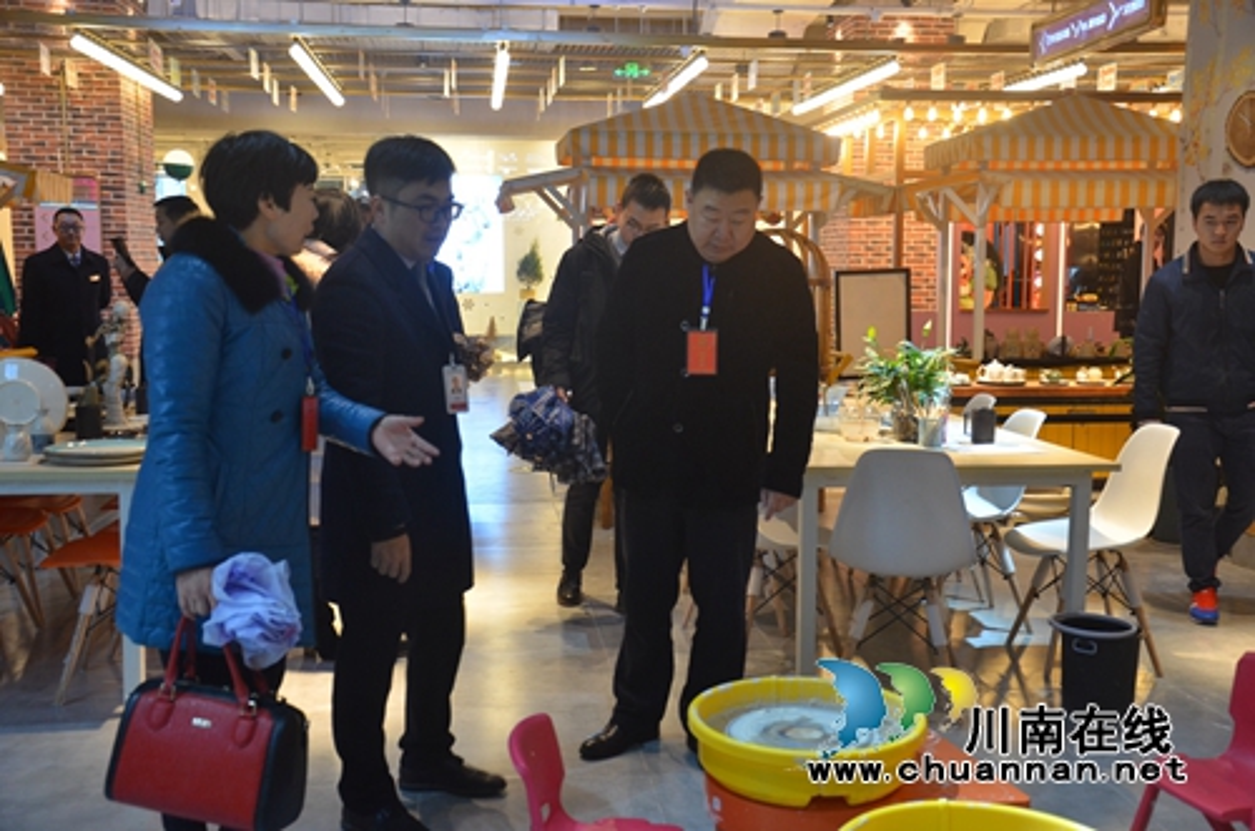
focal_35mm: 38
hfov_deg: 51.4
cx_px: 628
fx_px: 1304
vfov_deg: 35.3
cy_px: 416
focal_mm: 25
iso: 720
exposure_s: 1/60
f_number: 4
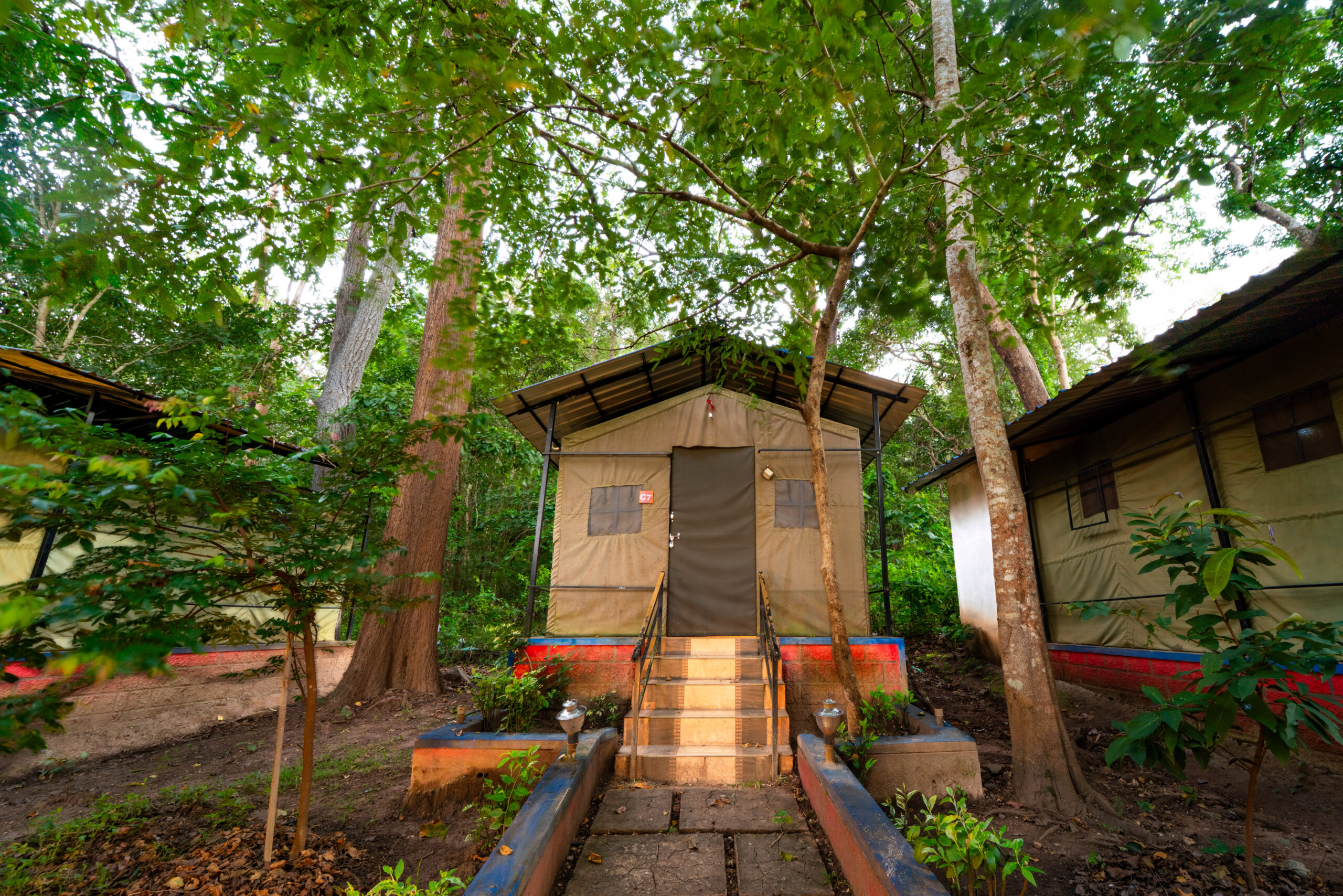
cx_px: 672
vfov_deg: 81.2
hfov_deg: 104.2
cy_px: 448
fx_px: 522
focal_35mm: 14
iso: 320
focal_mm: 14
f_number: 13
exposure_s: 1
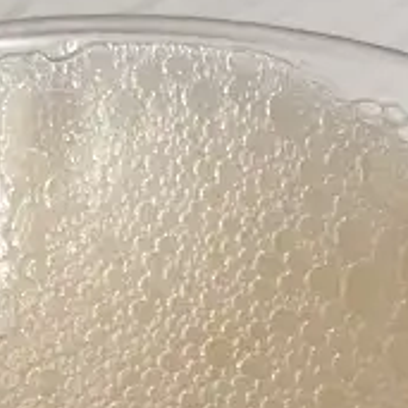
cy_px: 976
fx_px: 1840
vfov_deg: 10.8
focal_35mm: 138
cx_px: 570
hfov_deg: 12.2
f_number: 1.6
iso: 500
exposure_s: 1/60
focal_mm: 5.1
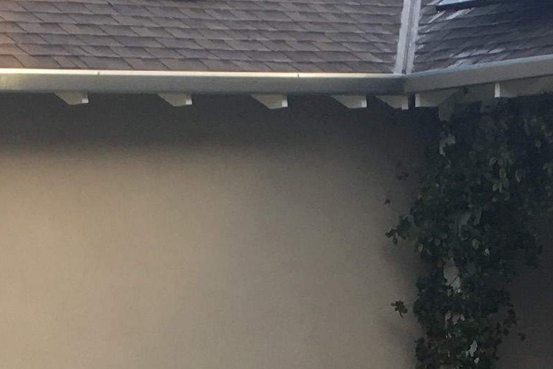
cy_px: 644
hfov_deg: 13.1
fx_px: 2411
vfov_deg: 8.4
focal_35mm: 157
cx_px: 316
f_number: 2.2
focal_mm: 4.15
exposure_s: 1/135
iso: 25
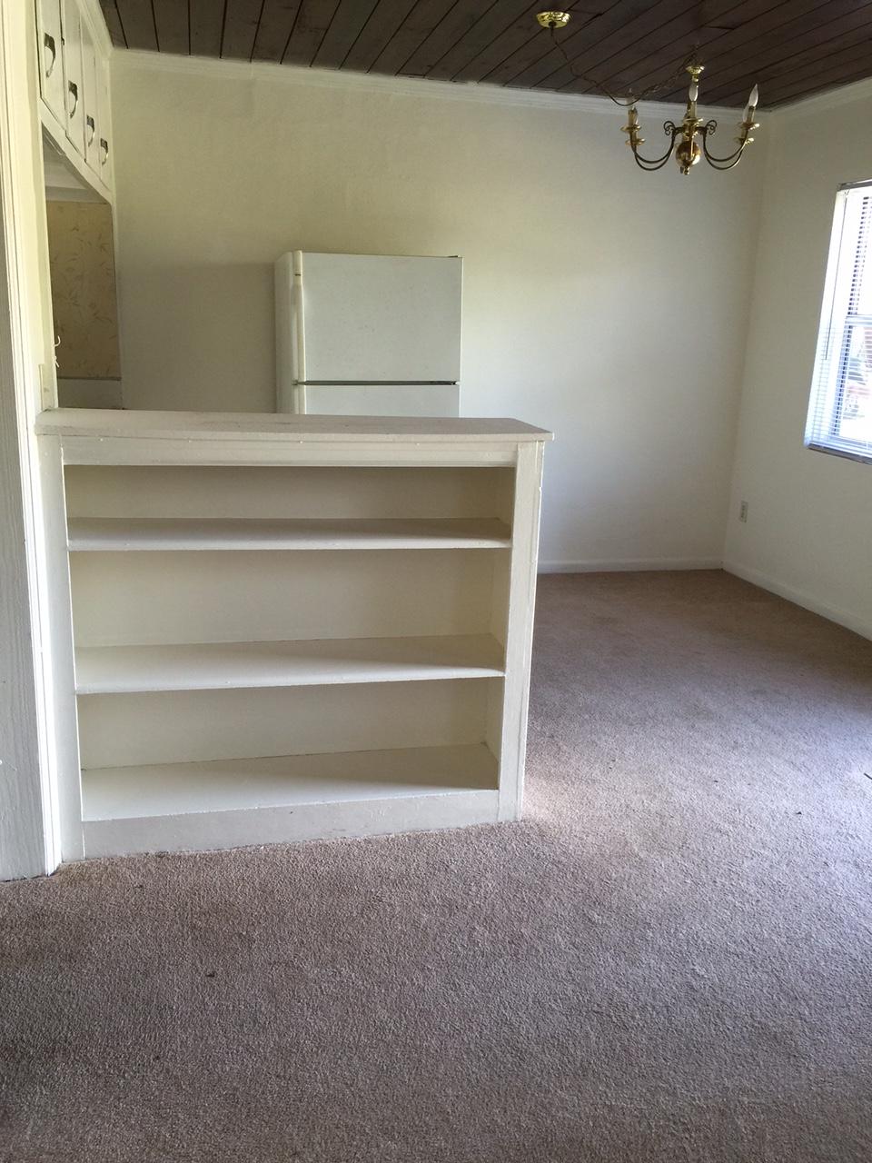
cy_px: 582
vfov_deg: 61.7
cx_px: 436
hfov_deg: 48.2
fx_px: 974
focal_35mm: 29
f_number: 2.2
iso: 32
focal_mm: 4.15
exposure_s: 1/15
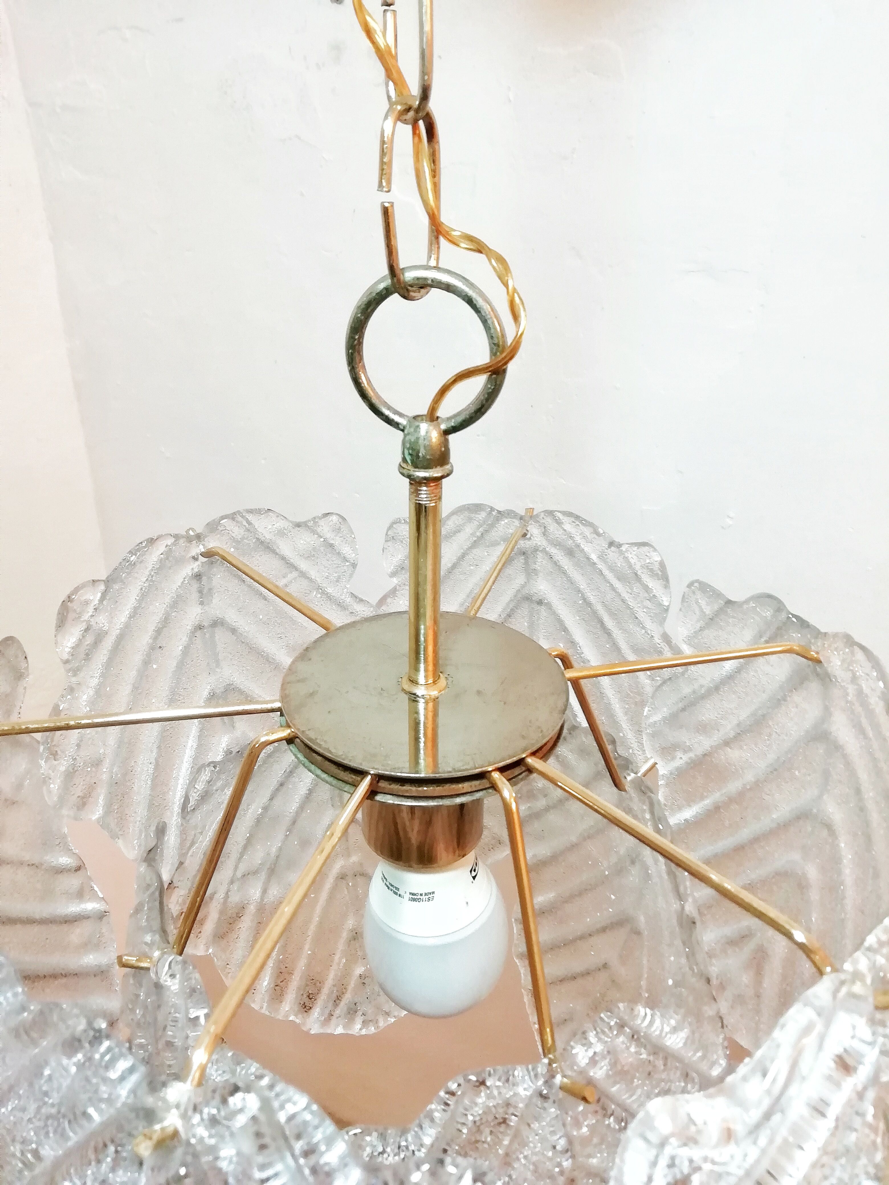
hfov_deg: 53.1
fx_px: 890
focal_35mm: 26
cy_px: 592
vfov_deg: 67.3
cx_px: 444
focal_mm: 3.46
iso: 125
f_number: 2.2
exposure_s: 1/33.3
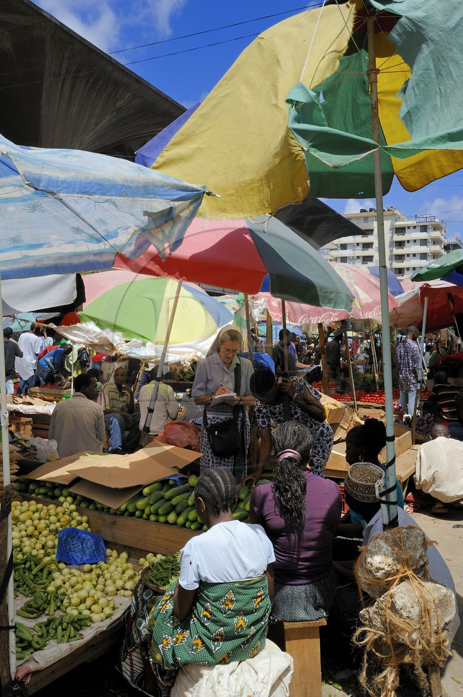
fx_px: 618
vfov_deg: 58.8
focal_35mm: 32
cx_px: 232
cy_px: 348
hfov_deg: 41.0
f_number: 16
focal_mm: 32
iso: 320
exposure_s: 1/250
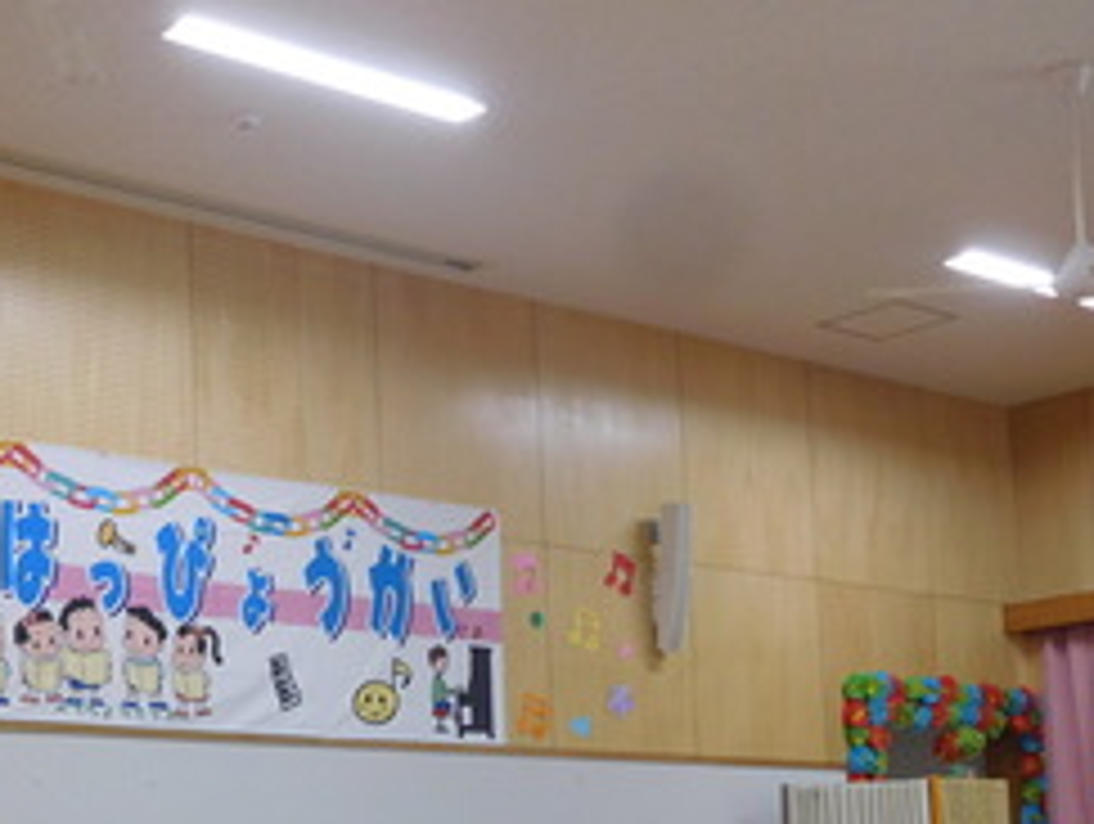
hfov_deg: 28.0
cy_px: 738
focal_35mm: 69
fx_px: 2184
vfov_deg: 20.9
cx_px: 374
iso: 180
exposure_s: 1/30
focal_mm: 6.2
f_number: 3.8
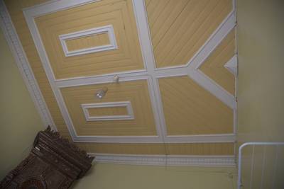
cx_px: 142
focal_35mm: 24
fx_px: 189
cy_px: 94
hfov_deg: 73.7
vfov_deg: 53.2
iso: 100
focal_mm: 24
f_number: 4
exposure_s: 1/50
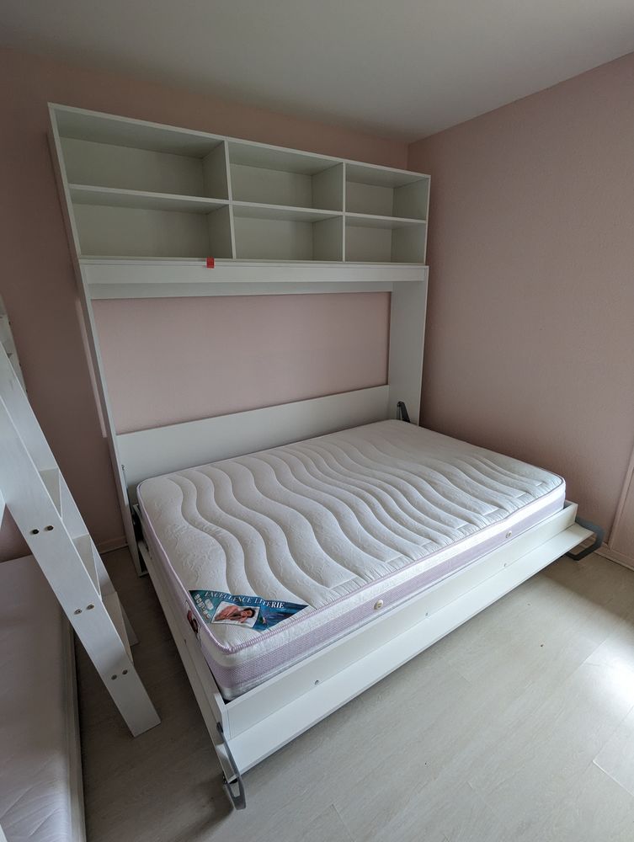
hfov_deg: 78.2
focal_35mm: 16
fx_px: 390
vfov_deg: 94.4
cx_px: 317
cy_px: 421
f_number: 2.2
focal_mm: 2.35
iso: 60
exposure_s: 1/37.7
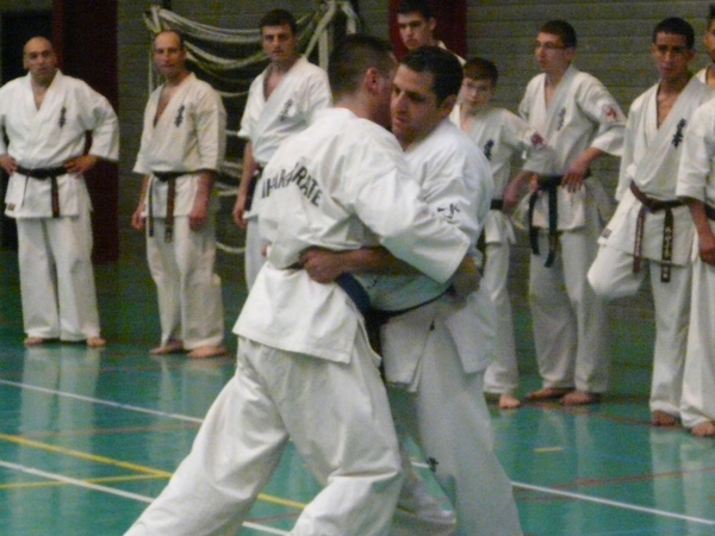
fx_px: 3325
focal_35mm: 161
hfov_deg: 12.3
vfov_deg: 9.2
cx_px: 358
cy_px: 268
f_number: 3.6
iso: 800
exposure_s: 1/125
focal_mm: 16.6
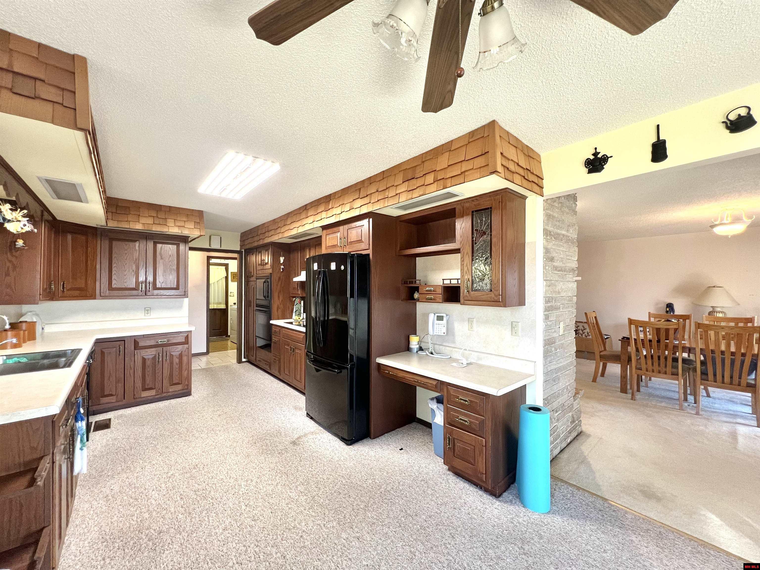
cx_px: 380
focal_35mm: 13
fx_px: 285
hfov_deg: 106.2
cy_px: 285
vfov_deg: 89.9
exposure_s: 1/60
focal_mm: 1.57
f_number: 1.8
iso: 200
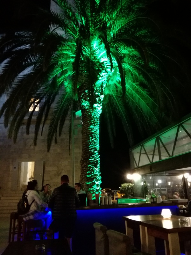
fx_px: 199
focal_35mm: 27
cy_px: 128
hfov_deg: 51.4
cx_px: 96
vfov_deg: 65.3
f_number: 2
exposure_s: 1/13.3
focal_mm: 3.79
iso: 1250
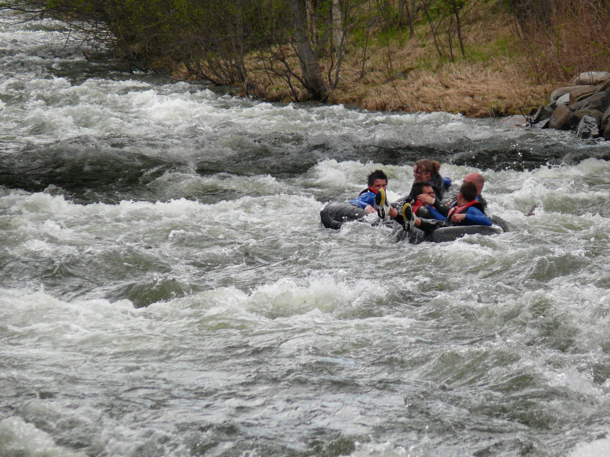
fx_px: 6784
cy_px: 224
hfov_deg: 5.1
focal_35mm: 385
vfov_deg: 3.9
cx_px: 323
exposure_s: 1/500
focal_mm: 75.9
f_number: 3.6
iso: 160
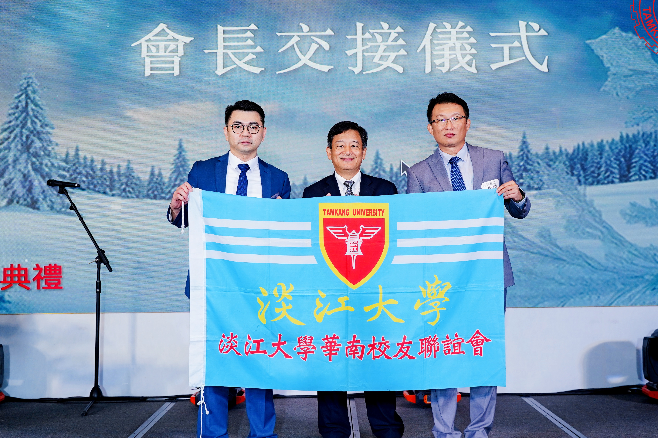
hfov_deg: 43.6
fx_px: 822
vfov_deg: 29.9
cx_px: 339
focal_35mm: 45
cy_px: 215
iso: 320
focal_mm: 36
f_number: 4.5
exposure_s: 1/200
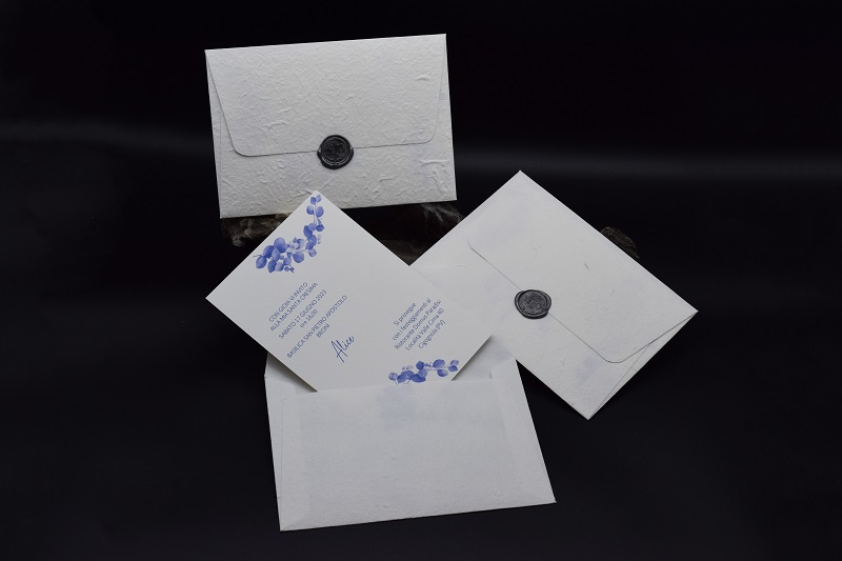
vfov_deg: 25.7
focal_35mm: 52
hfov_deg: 37.9
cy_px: 280
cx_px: 421
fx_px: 1228
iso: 400
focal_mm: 35
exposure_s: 1/200
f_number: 10
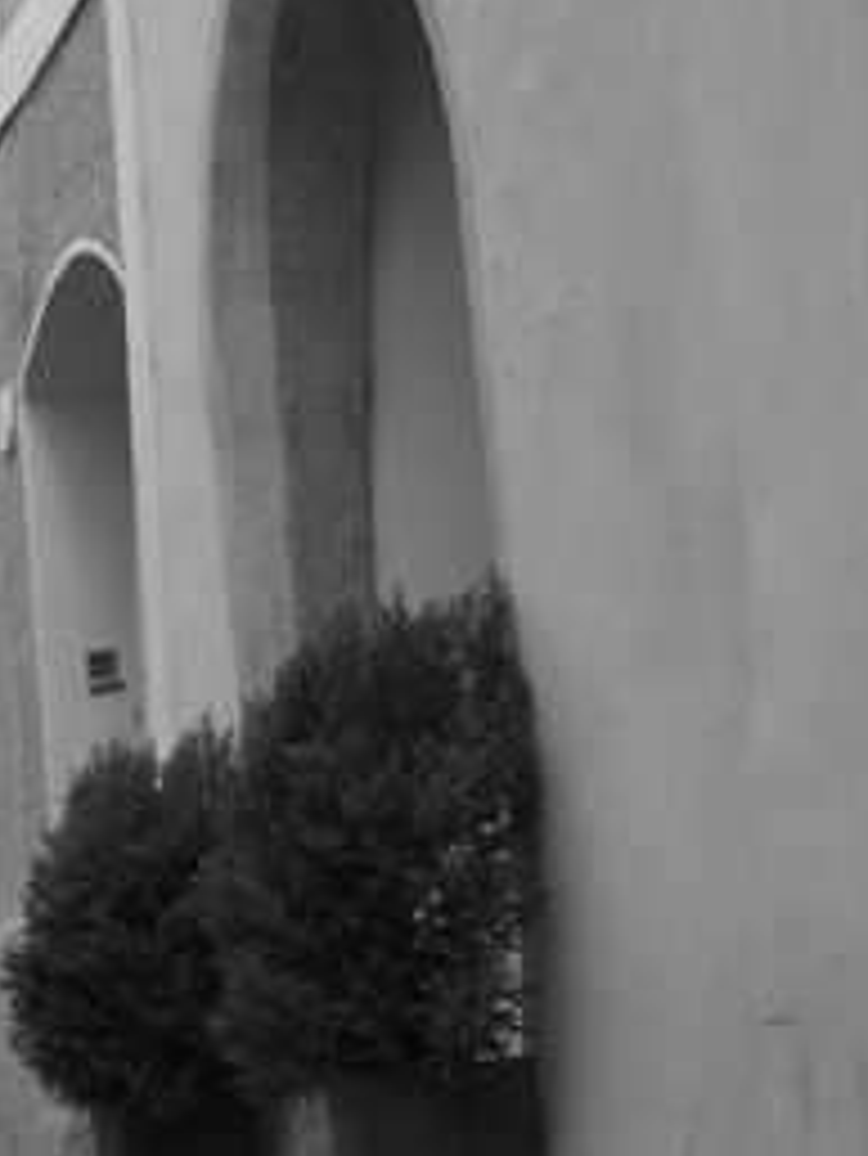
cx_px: -742
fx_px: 3641
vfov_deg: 17.3
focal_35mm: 109
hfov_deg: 12.3
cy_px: 1331
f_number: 3.7
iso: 160
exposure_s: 1/30
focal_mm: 5
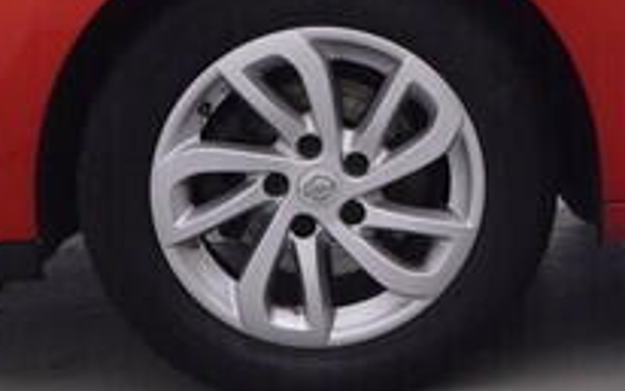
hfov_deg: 12.3
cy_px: -161
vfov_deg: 8.0
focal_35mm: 161
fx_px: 2736
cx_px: 974
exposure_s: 1/80
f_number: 5
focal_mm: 15
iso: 200
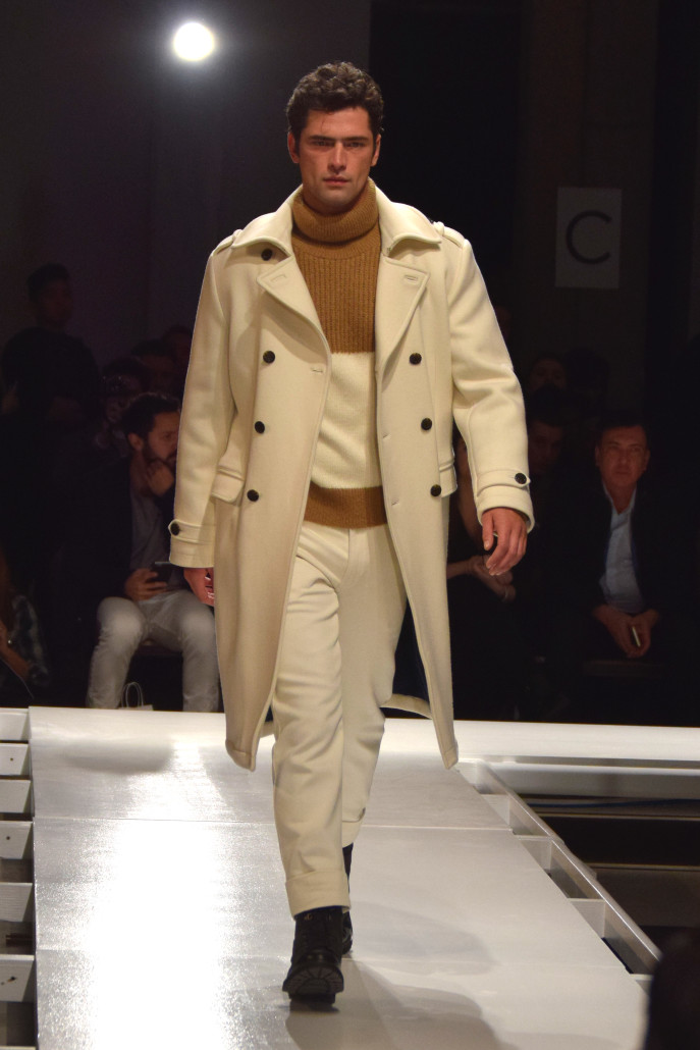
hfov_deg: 14.7
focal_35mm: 93
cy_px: 525
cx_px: 350
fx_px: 2711
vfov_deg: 21.9
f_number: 4.2
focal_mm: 62
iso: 560
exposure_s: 1/1000
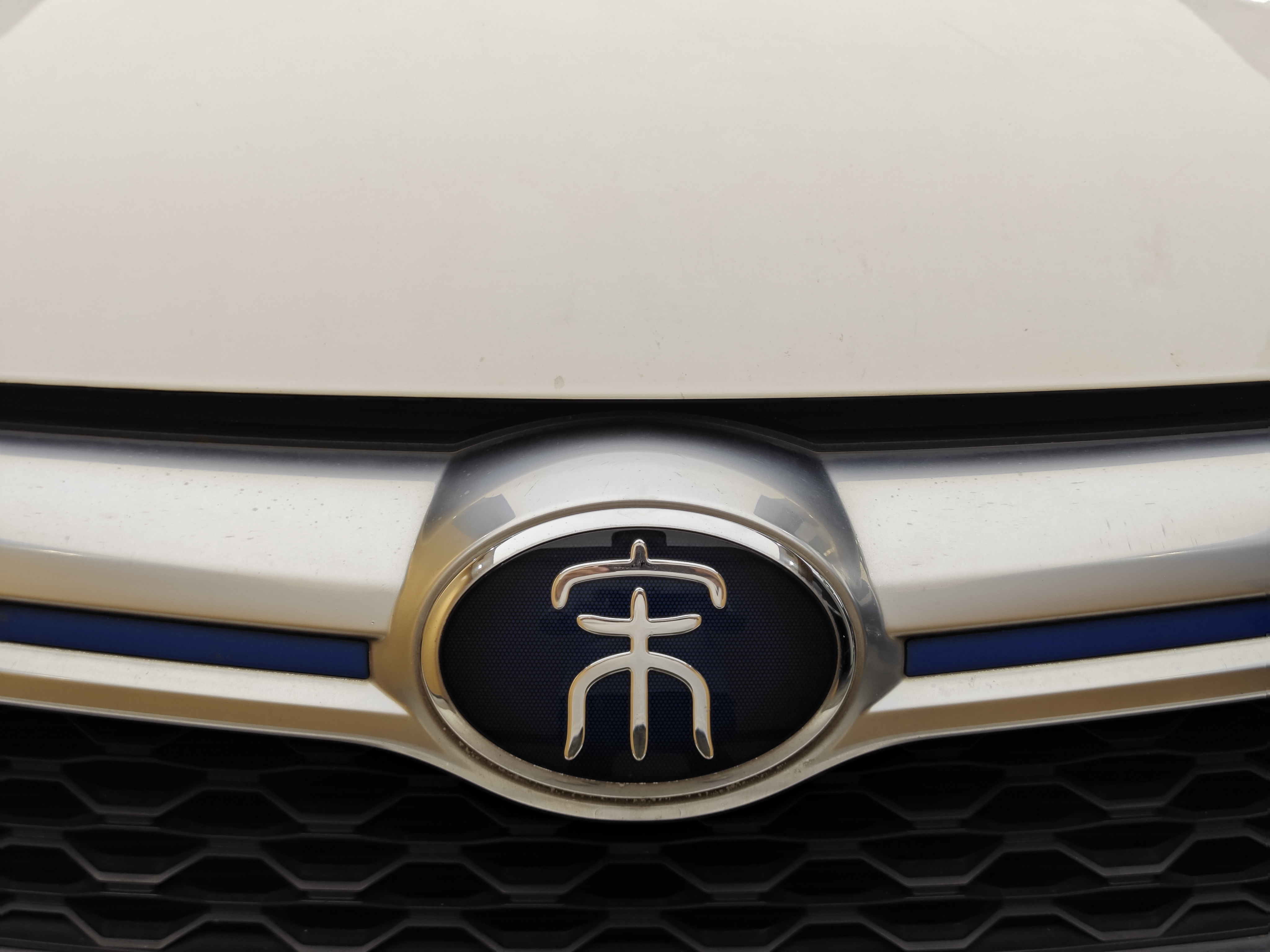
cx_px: 635
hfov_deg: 41.2
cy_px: 476
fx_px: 1688
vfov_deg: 31.5
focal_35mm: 46
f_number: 1.9
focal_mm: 8.7
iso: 80
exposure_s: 1/100
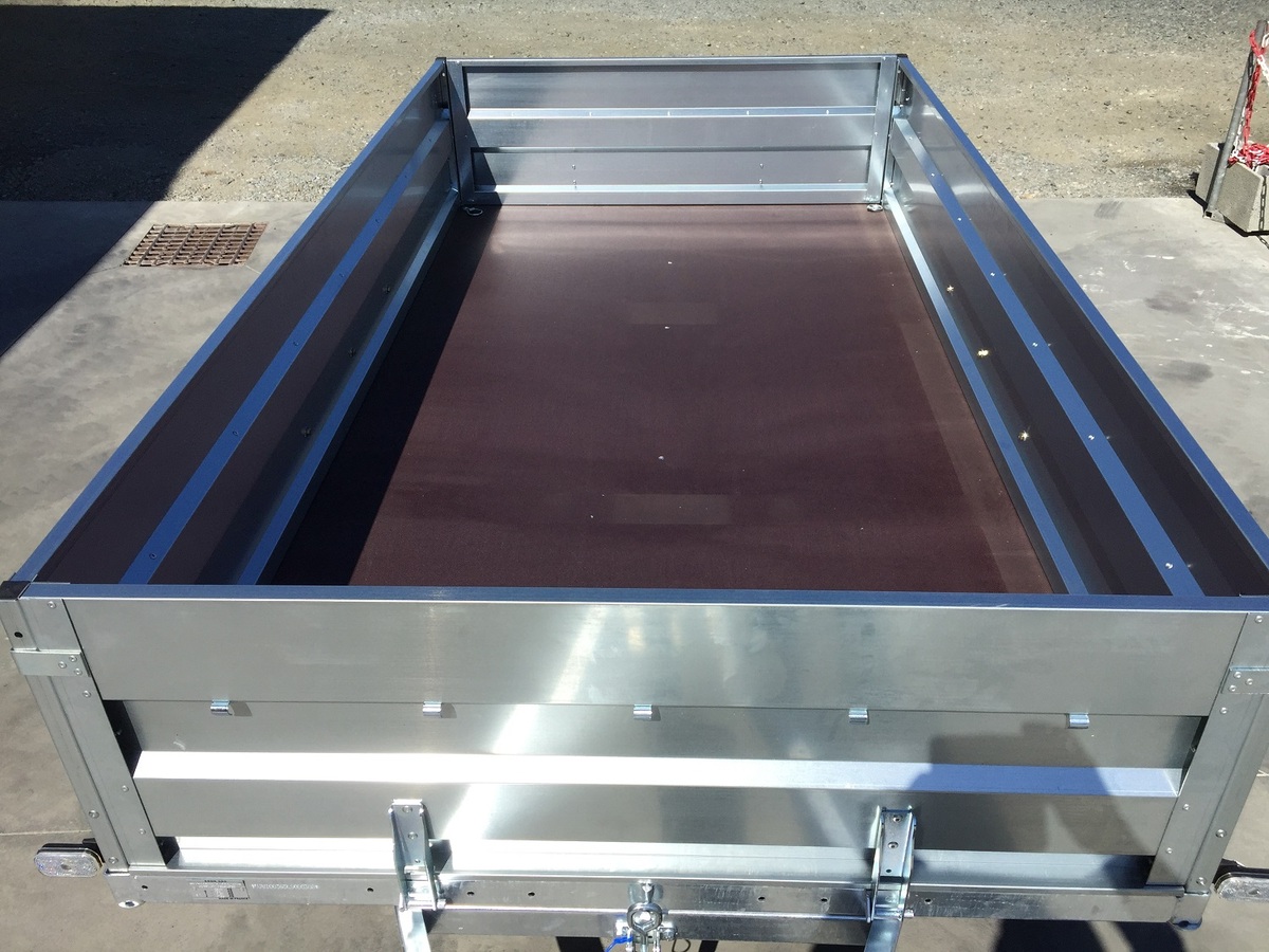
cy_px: 476
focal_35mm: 29
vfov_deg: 48.2
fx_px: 1063
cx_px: 634
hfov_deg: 61.7
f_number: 2.2
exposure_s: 1/3049
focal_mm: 4.15
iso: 32
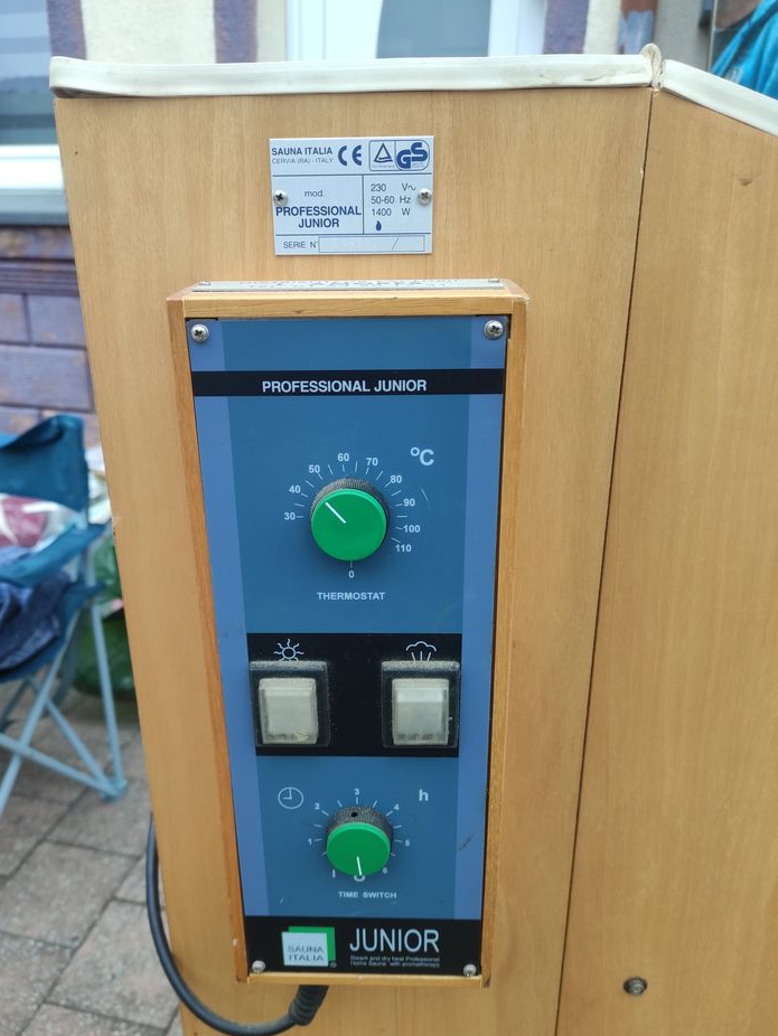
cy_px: 552
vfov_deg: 65.2
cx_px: 372
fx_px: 809
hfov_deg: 51.4
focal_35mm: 27
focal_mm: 5.43
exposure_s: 1/100
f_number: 1.89
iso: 50
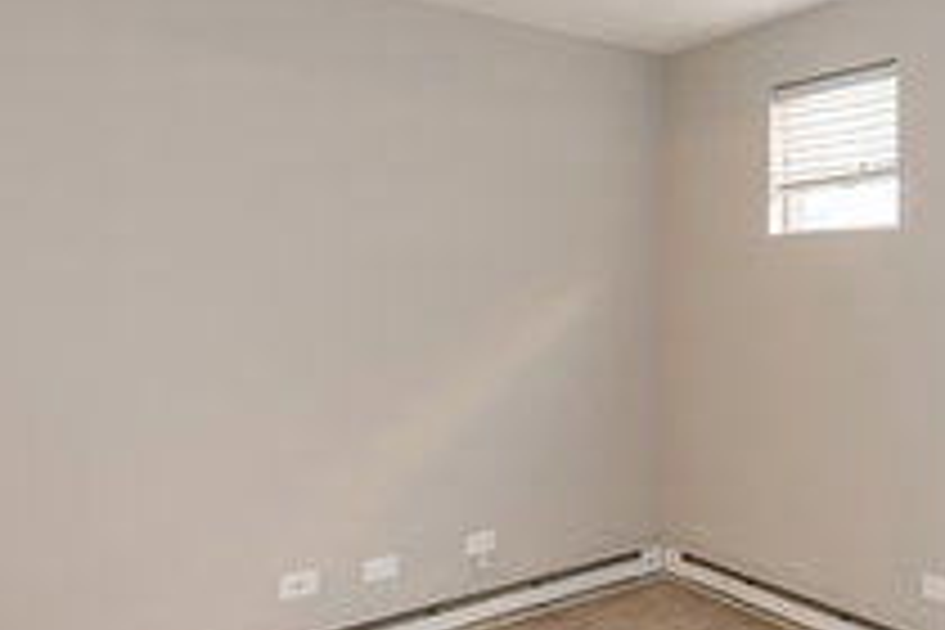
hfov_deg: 57.3
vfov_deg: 41.0
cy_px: 270
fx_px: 840
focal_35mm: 32
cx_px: 639
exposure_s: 1/8
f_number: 8
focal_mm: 14
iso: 200
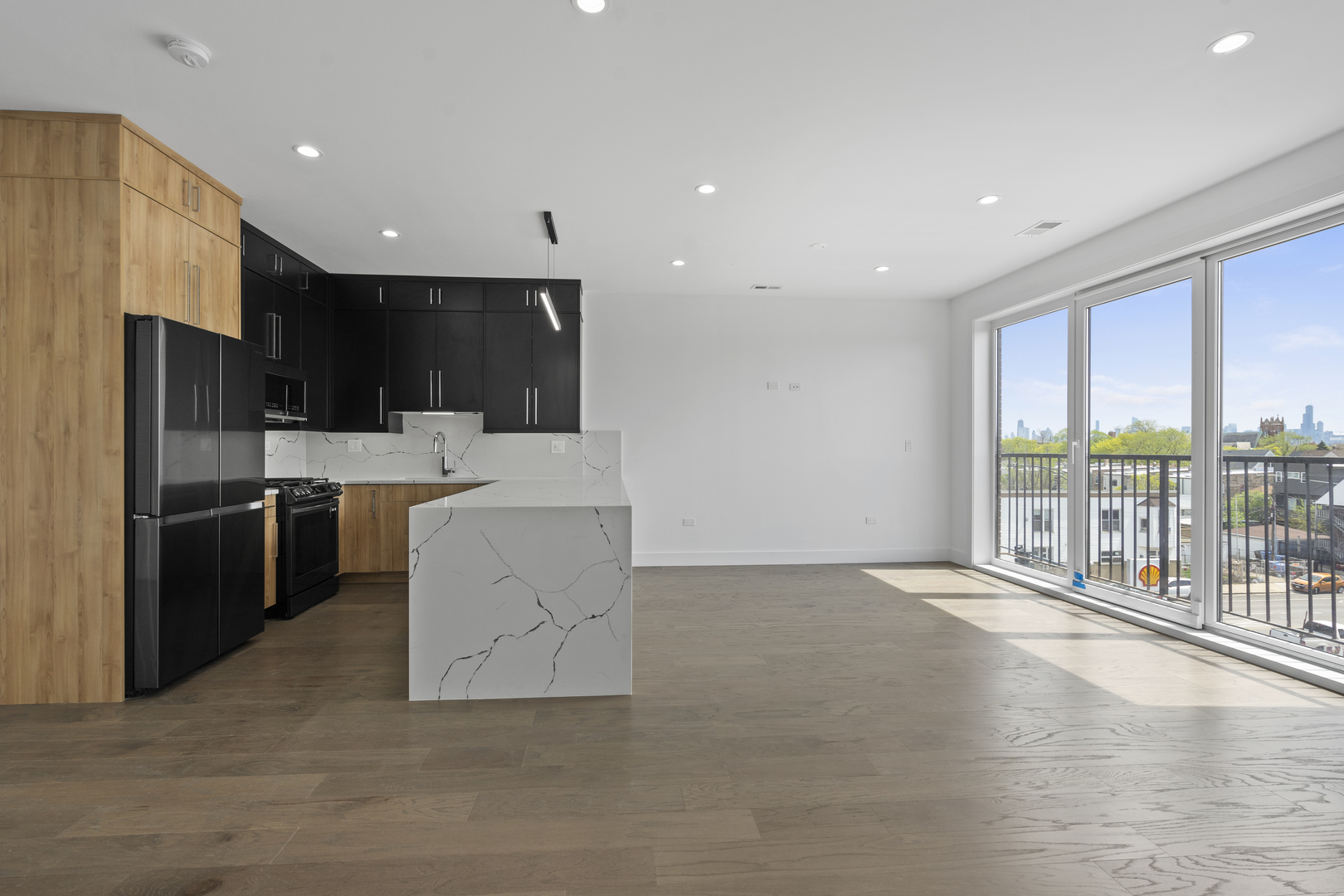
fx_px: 597
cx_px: 672
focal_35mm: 16
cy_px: 448
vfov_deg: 73.7
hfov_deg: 96.7
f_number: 8
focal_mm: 16
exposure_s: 1/25
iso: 320
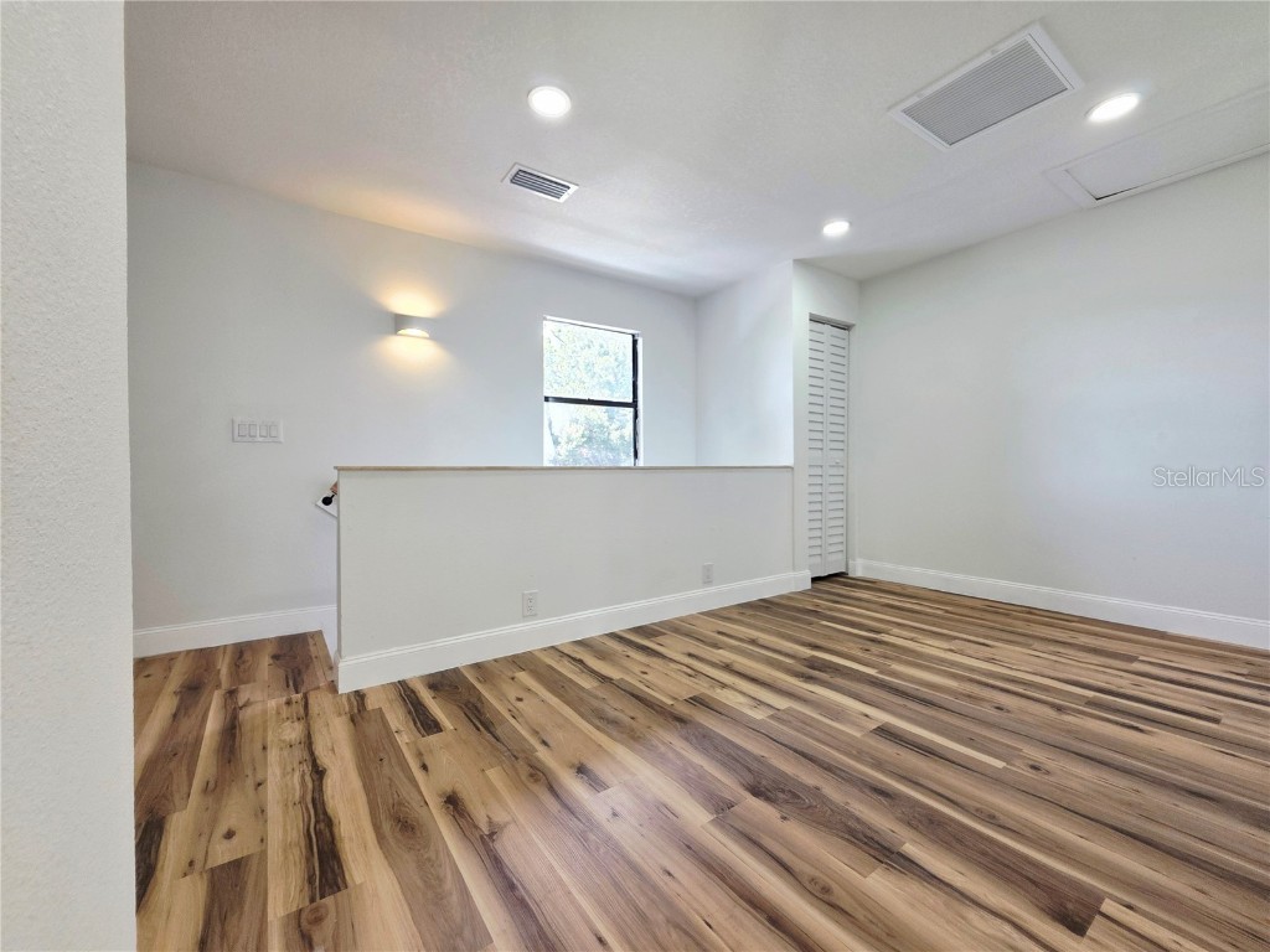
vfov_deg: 89.9
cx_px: 635
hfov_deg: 106.2
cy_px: 476
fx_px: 477
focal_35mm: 13
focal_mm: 2.2
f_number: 1.9
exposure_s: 1/120
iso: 80
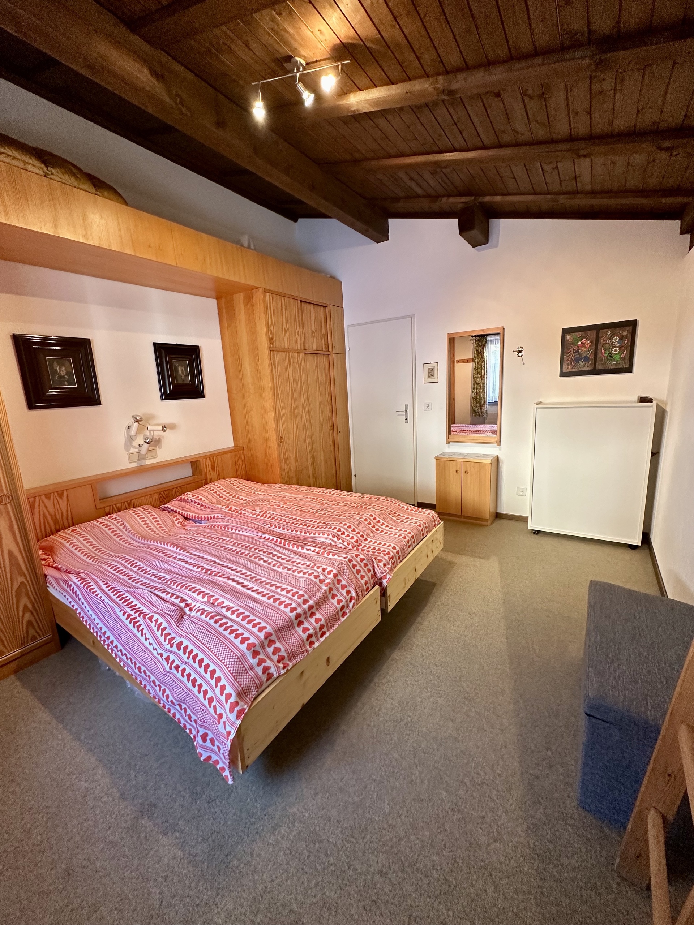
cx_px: 347
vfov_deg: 102.1
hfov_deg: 85.7
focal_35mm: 14
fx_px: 374
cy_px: 462
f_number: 2.2
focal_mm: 2.22
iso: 320
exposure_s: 1/50
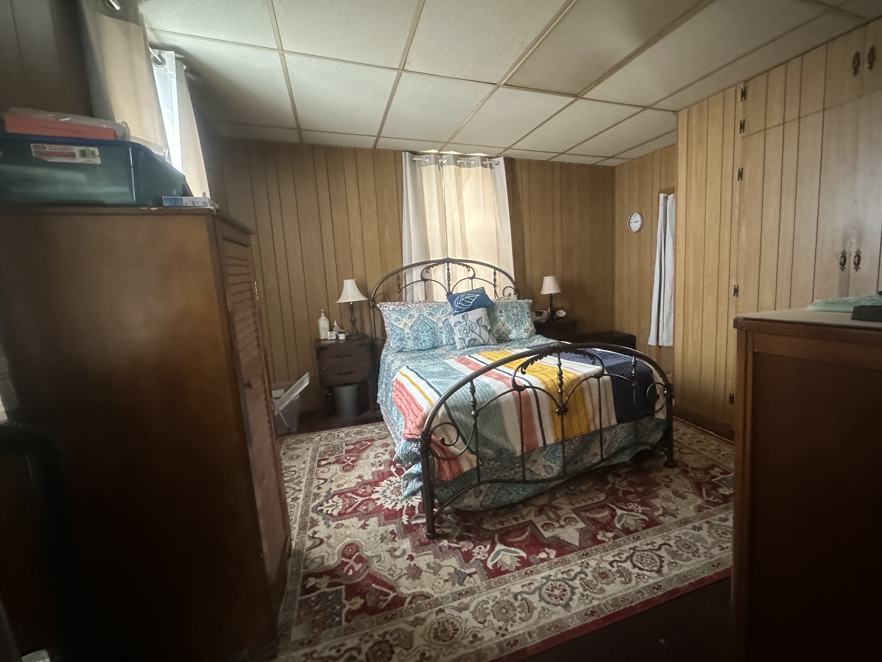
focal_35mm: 16
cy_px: 327
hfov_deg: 93.9
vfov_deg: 78.1
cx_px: 501
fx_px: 408
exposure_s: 1/40
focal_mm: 2.22
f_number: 2.2
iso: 1000
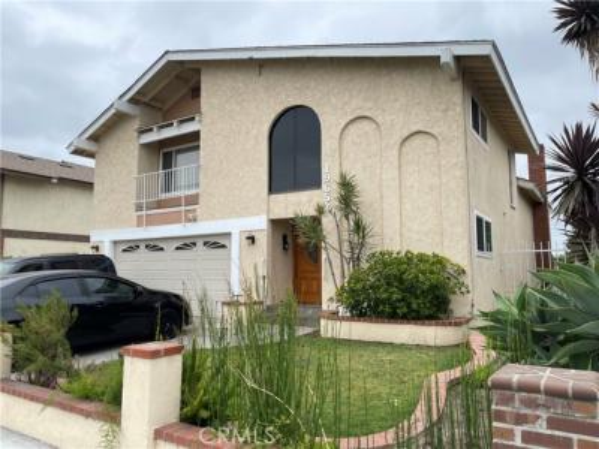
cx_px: 300
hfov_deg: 69.4
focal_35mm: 25
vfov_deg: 54.9
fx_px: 433
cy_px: 224
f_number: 1.6
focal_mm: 5.1
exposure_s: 1/1200
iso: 32
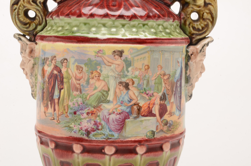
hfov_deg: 24.7
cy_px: 83
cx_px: 126
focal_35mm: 82
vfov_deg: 16.5
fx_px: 574
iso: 100
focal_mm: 55
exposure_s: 1/160
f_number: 25
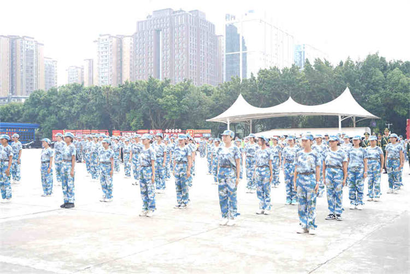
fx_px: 456
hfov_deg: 48.5
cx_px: 205
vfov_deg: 33.4
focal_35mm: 40
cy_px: 137
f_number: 2.8
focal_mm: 40
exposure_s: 1/125
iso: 50
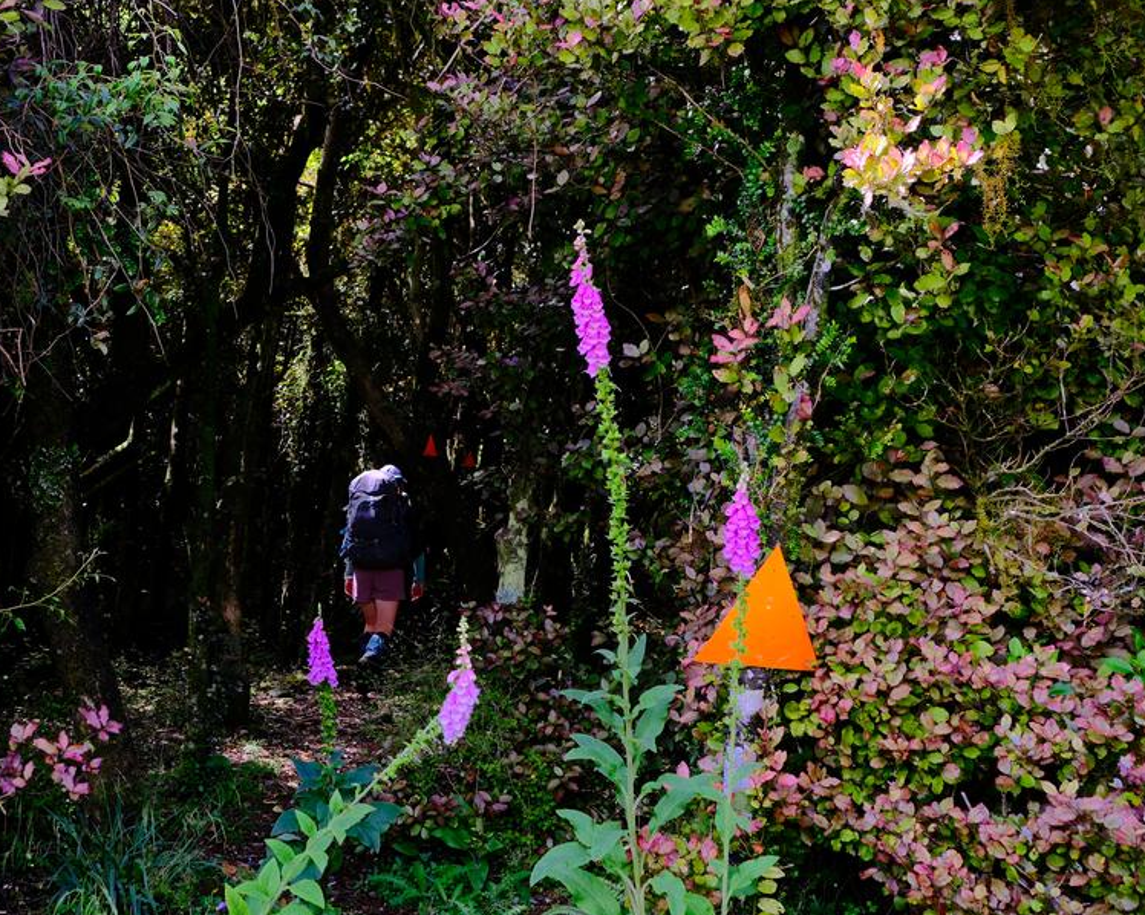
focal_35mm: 45
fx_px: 1525
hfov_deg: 40.7
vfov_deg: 33.4
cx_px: 395
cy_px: 483
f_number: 3.6
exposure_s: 1/350
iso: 640
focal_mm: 23
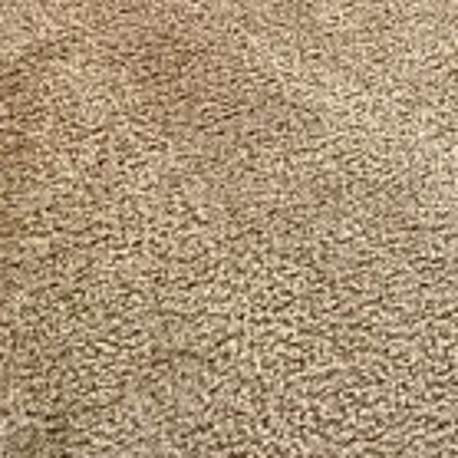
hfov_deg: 15.0
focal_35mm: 91
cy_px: -804
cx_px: 956
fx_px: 1362
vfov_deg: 12.3
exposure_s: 1/60
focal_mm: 2.22
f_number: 2.2
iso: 400
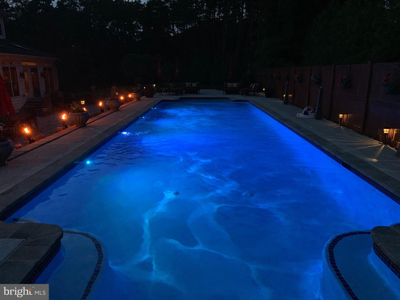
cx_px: 200
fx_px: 300
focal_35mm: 26
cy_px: 150
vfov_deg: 53.1
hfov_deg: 67.3
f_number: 1.8
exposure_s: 1/30
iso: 500
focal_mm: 4.25
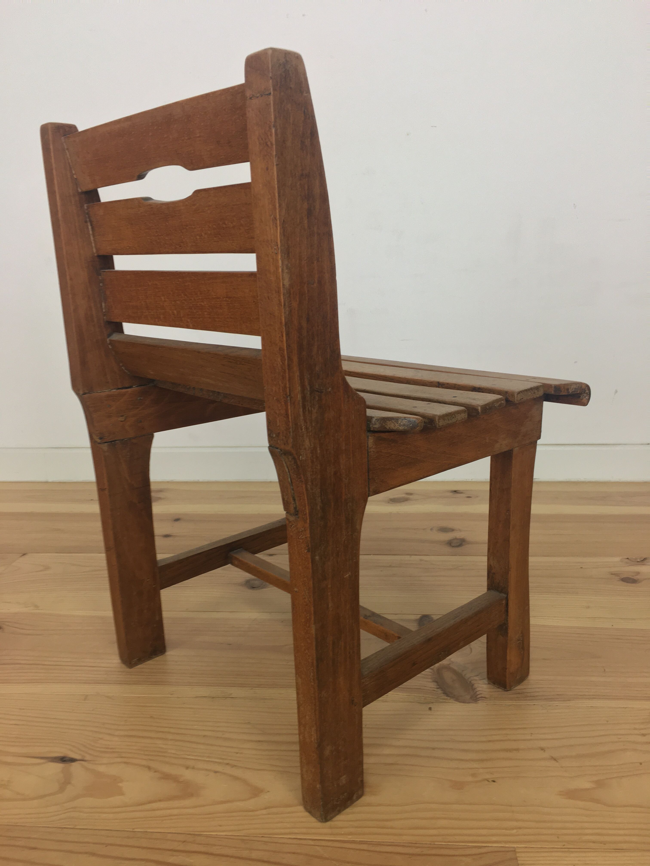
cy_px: 433
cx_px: 325
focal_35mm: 29
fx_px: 726
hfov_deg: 48.2
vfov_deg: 61.7
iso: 40
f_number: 2.2
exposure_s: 1/33
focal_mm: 4.15
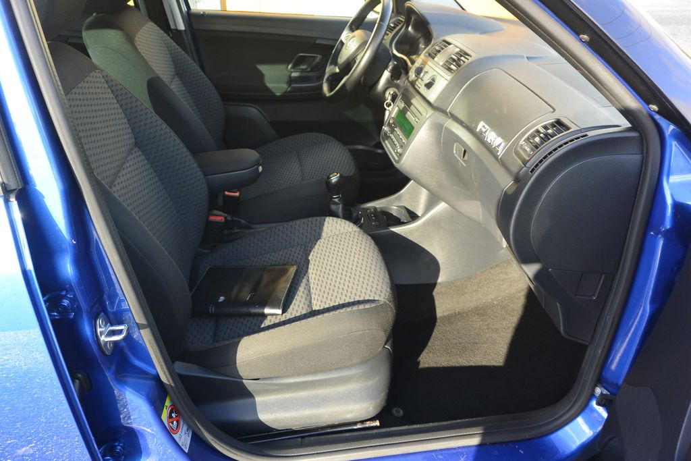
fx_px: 518
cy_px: 230
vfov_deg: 47.9
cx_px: 346
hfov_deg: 67.4
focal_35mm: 27
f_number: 3.5
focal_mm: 10
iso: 160
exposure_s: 1/160
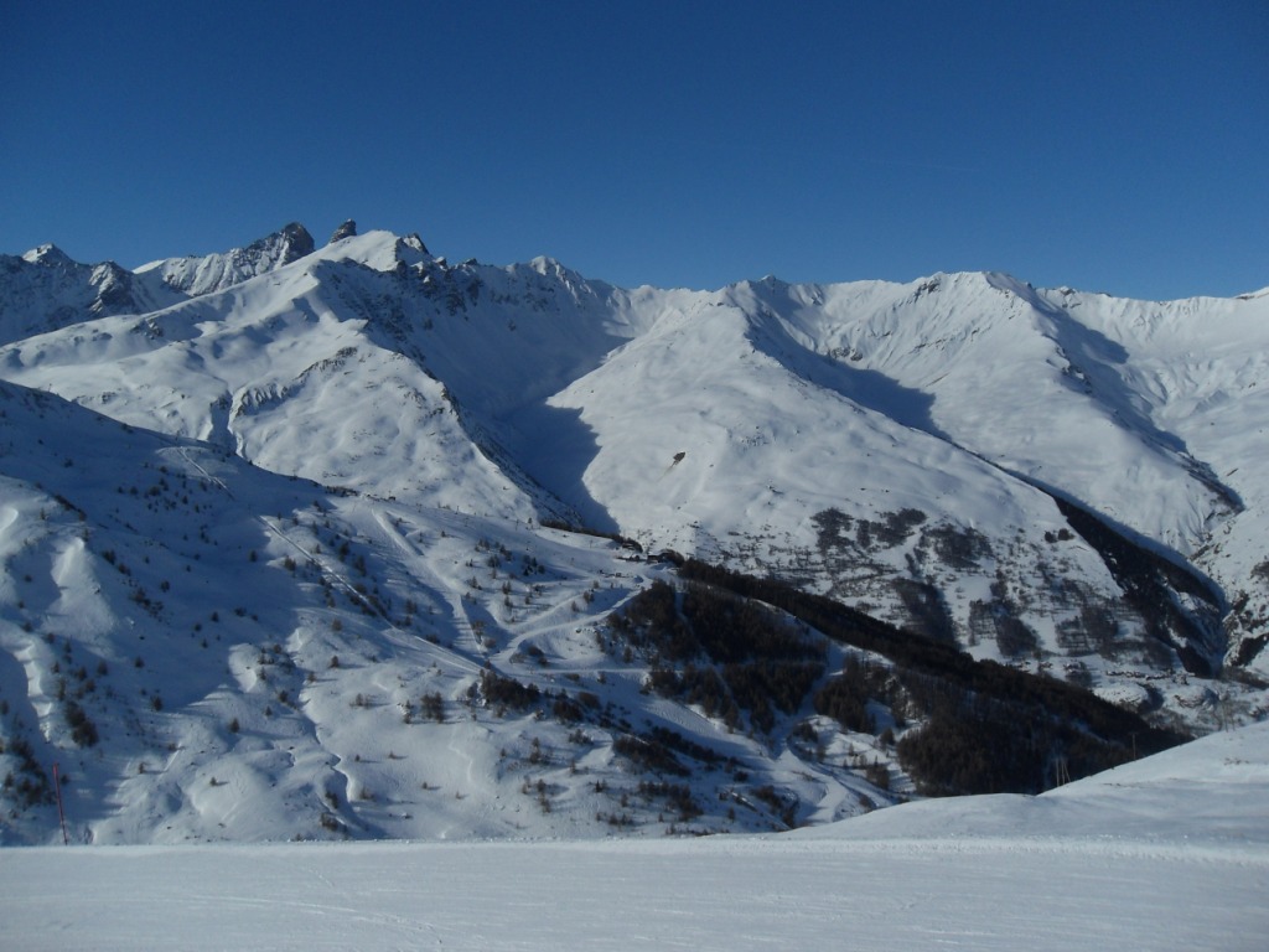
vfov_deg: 40.7
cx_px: 634
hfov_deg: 52.6
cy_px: 476
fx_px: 1283
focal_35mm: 35
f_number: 8.2
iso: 80
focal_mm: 6.3
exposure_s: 1/750
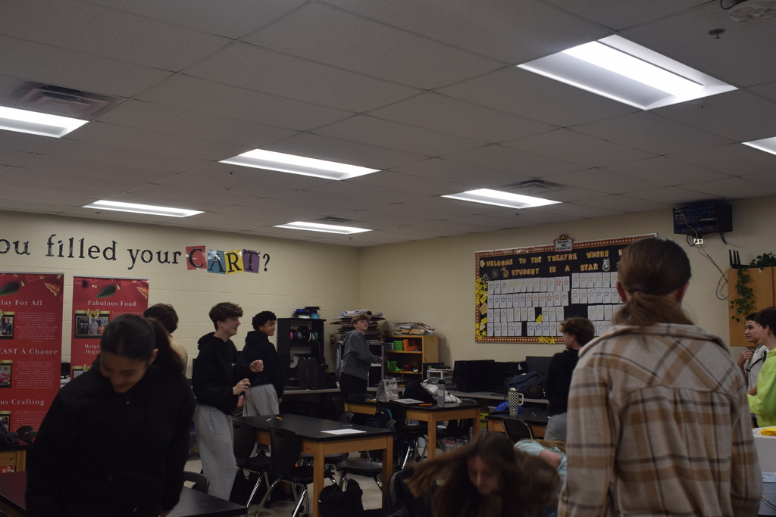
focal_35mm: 36
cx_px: 388
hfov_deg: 53.1
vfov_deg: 36.9
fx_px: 776
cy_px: 258
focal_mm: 24
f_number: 4
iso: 400
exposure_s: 1/60
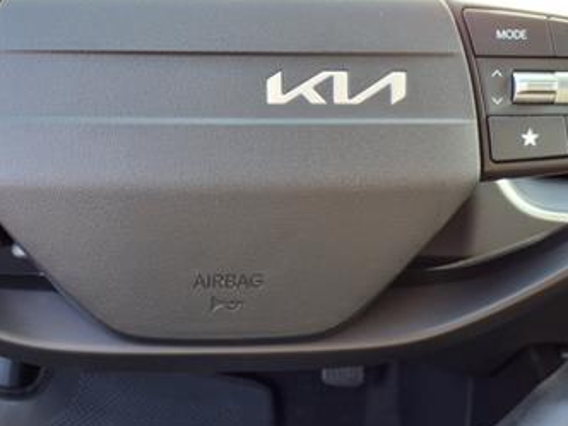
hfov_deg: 36.6
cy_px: 186
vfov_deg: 28.0
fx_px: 853
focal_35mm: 52
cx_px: 216
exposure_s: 1/60.2
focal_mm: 3.58
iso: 50
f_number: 1.9
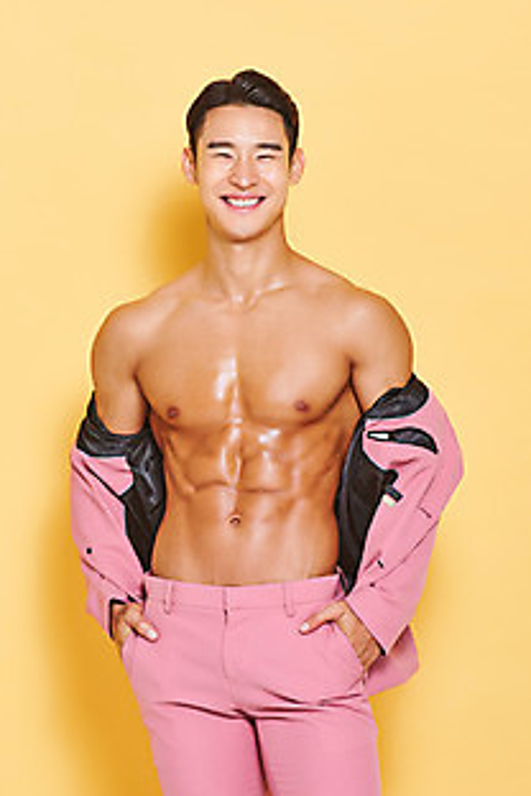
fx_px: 4535
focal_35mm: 205
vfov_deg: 10.0
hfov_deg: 6.7
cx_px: 257
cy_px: 434
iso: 100
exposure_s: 1/125
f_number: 11
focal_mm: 160
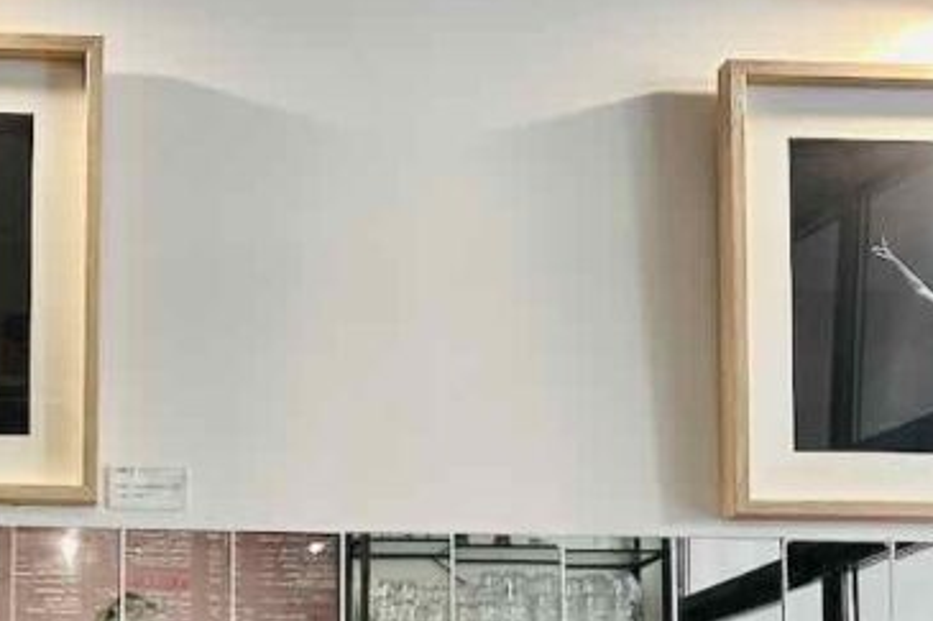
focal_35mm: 70
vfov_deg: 18.6
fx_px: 1813
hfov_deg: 27.7
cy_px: 708
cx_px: 82
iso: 250
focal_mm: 6.86
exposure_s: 1/50
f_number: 1.78
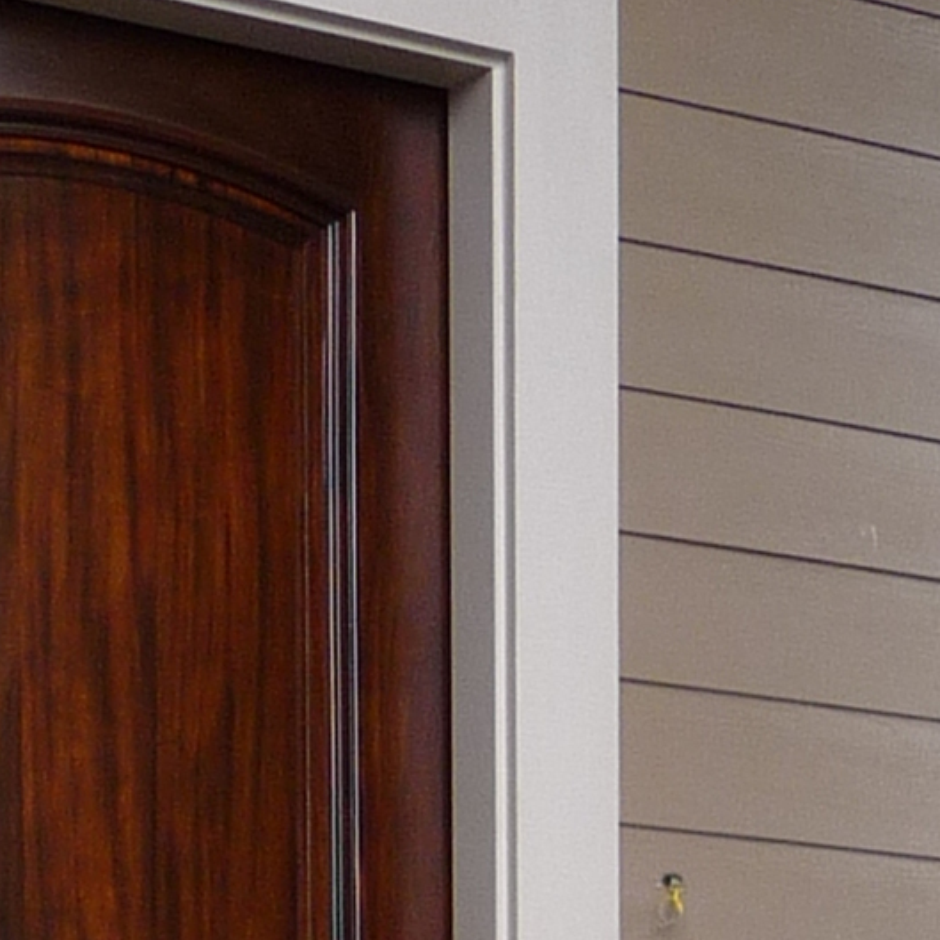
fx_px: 4793
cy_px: 2007
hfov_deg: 10.9
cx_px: 1231
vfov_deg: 10.2
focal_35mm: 156
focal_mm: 4.7
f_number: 3.3
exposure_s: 1/80
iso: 100
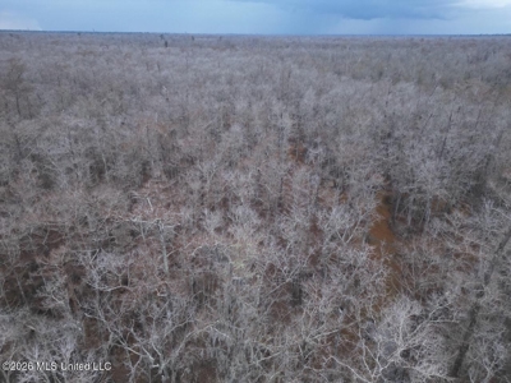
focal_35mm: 24
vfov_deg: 56.8
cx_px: 256
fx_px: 354
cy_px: 192
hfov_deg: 71.6
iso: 100
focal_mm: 6.72
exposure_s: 1/800
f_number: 1.7
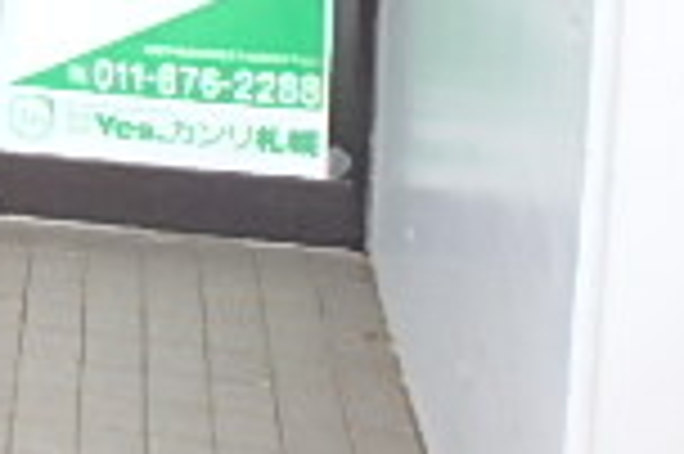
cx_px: -378
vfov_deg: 13.7
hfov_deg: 19.1
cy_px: -288
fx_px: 1746
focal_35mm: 92
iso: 200
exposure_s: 1/40
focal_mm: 3.7
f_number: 3.5
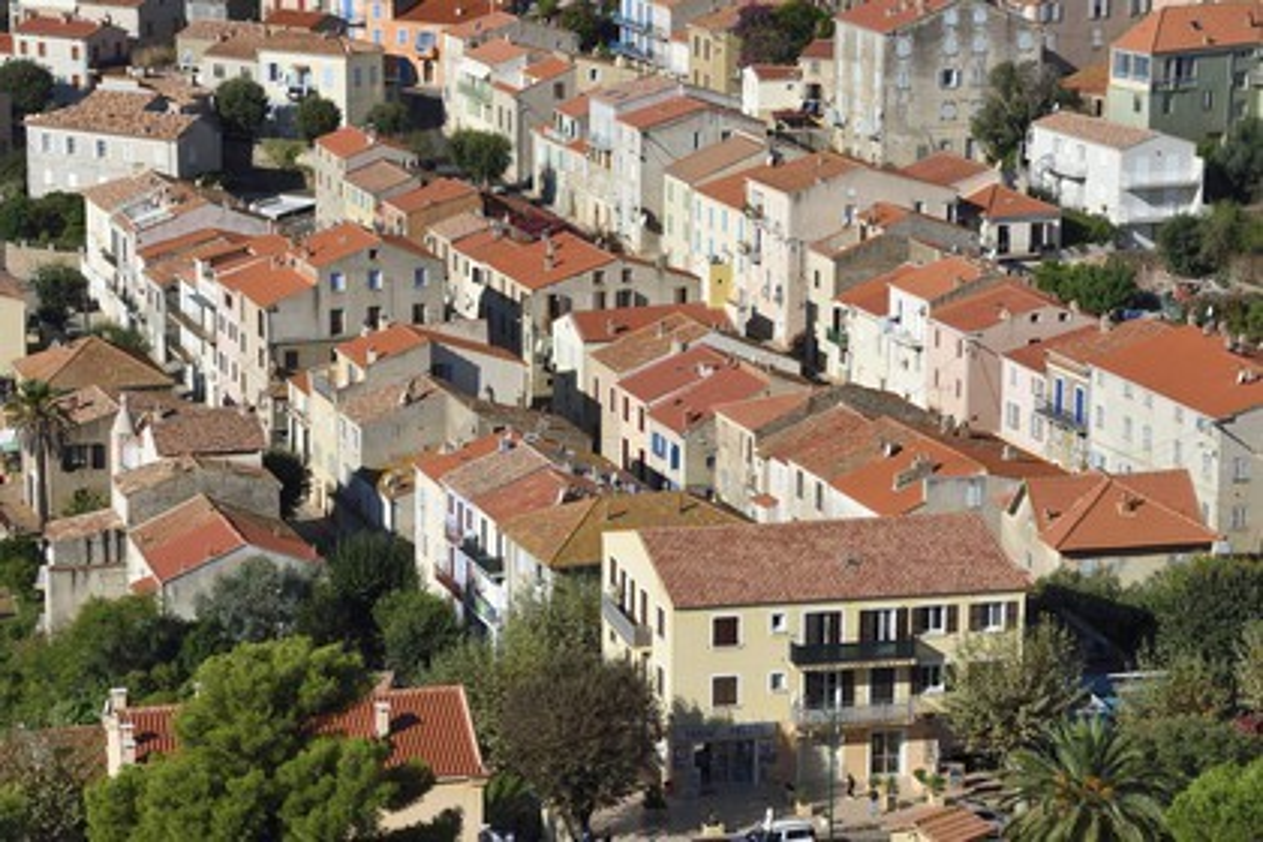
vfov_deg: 12.5
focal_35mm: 110
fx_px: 3859
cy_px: 421
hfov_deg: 18.6
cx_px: 632
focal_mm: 110
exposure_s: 1/250
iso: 200
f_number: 13
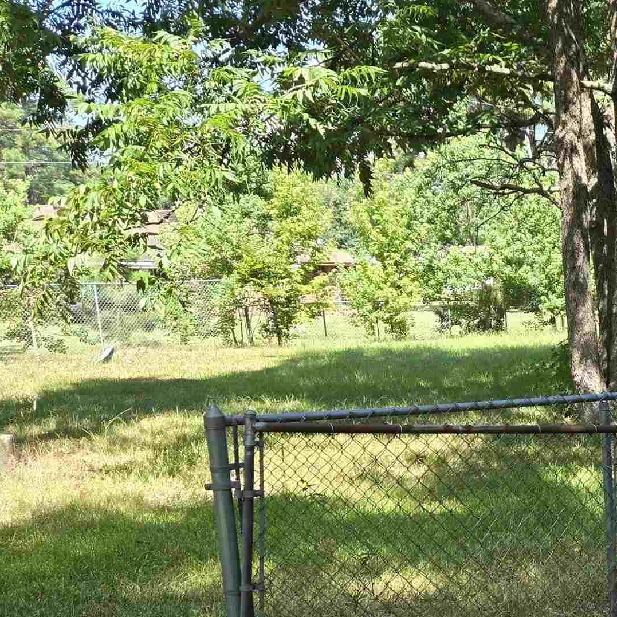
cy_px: 510
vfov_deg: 28.8
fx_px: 1170
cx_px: 795
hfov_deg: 25.5
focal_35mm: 58
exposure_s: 1/823
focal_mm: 5.4
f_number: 1.8
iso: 80
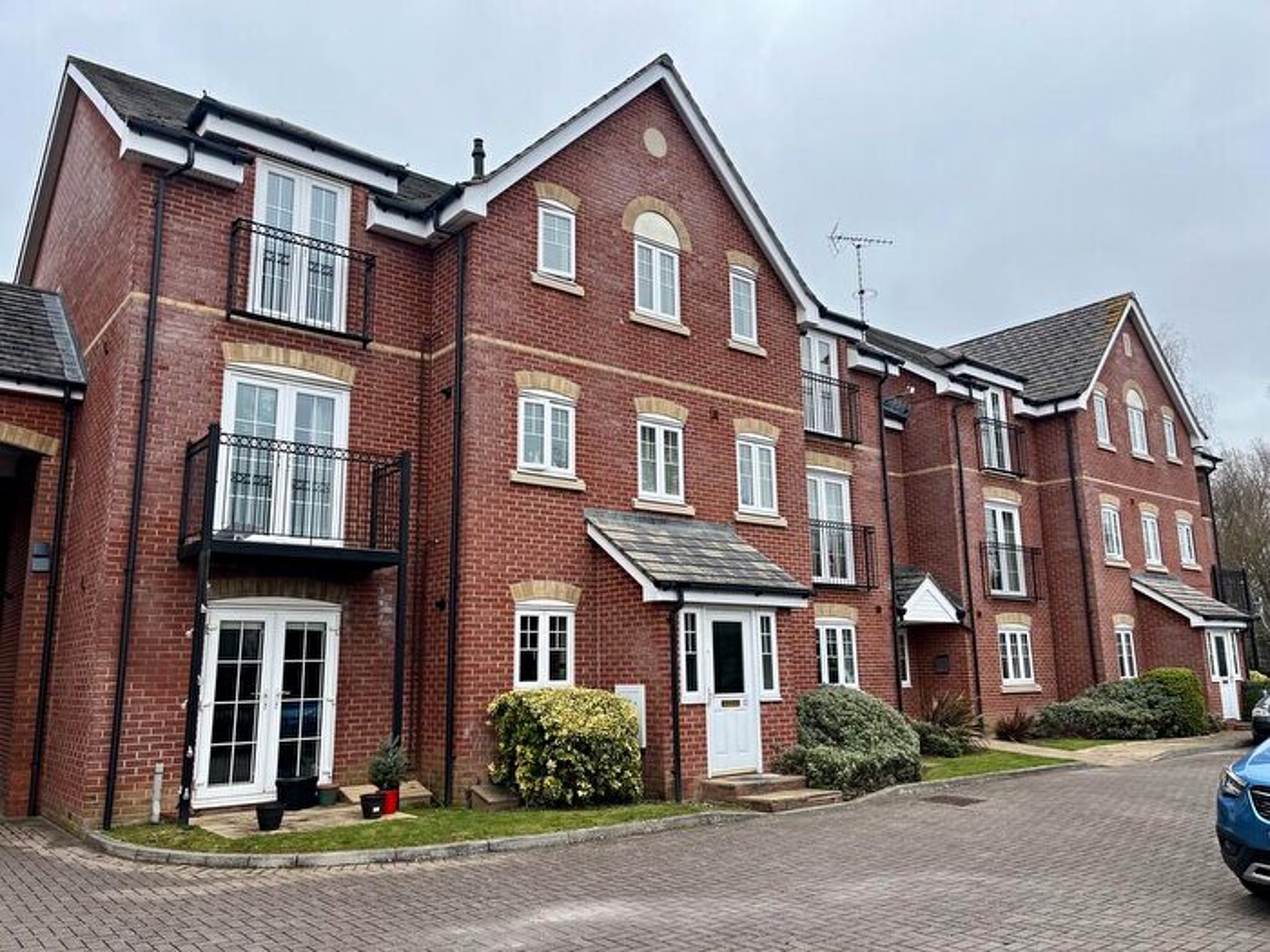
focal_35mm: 26
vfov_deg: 53.1
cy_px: 476
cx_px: 635
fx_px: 954
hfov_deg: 67.3
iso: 50
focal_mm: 5.1
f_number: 1.6
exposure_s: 1/951
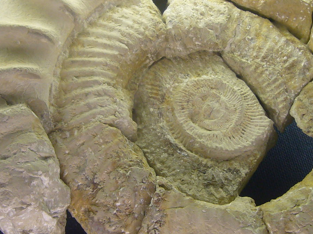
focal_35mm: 73
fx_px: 660
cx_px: 157
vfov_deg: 20.2
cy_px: 128
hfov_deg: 26.7
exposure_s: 1/60
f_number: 2.9
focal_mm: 4.9
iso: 80
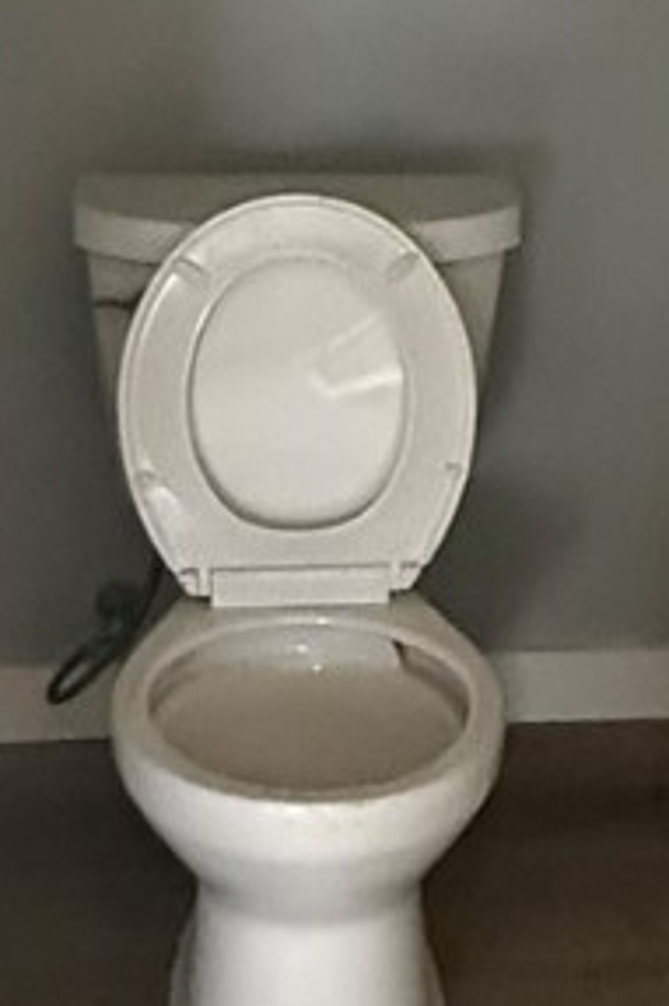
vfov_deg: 25.5
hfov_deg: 17.5
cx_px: 340
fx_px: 2177
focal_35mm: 78
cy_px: 179
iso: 1000
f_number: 2.2
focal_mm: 2.22
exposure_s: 1/60
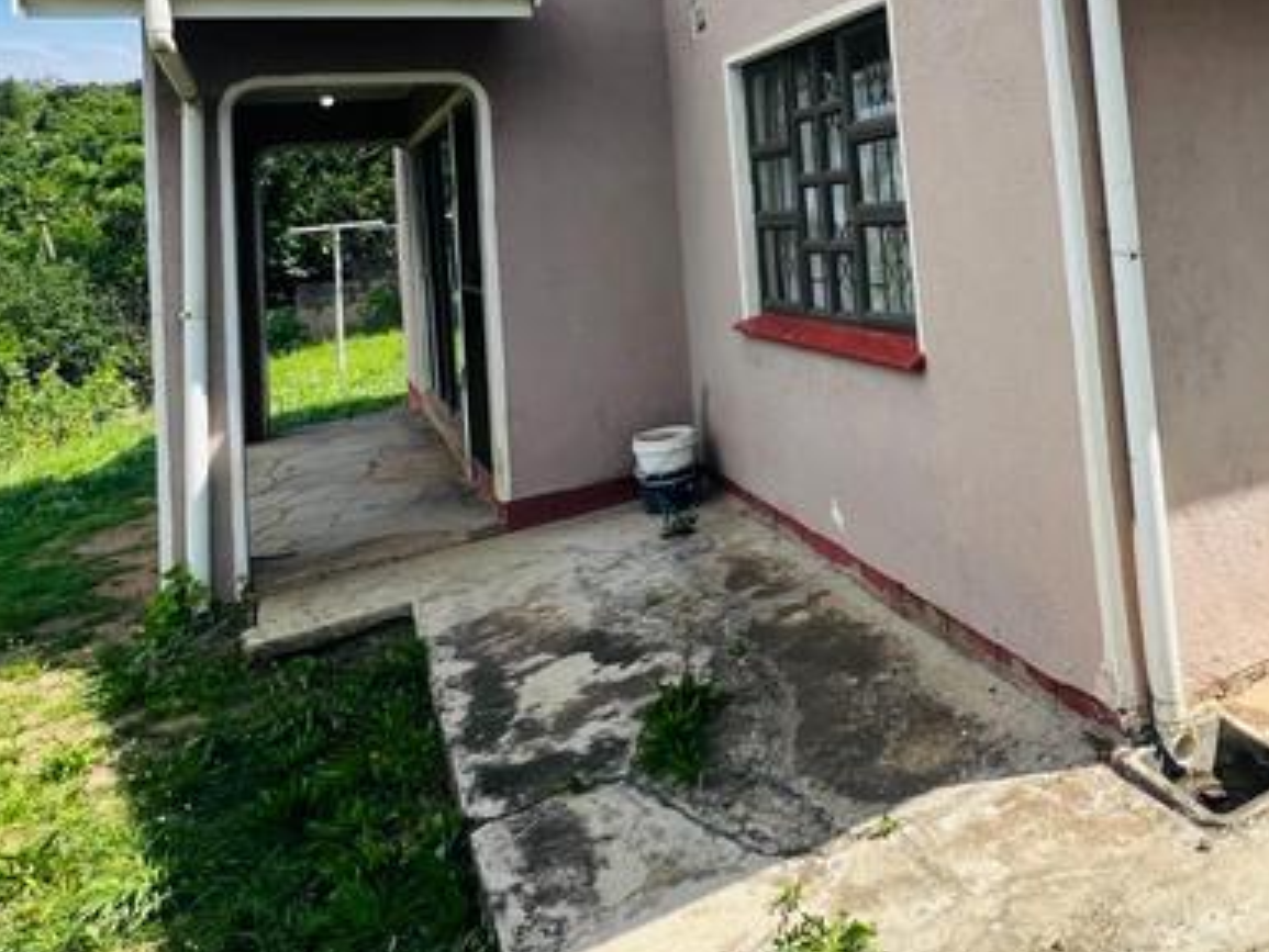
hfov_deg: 62.0
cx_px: 936
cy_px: 119
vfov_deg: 46.9
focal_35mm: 27
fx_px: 990
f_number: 1.8
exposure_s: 1/1292
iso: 32
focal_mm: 1.57
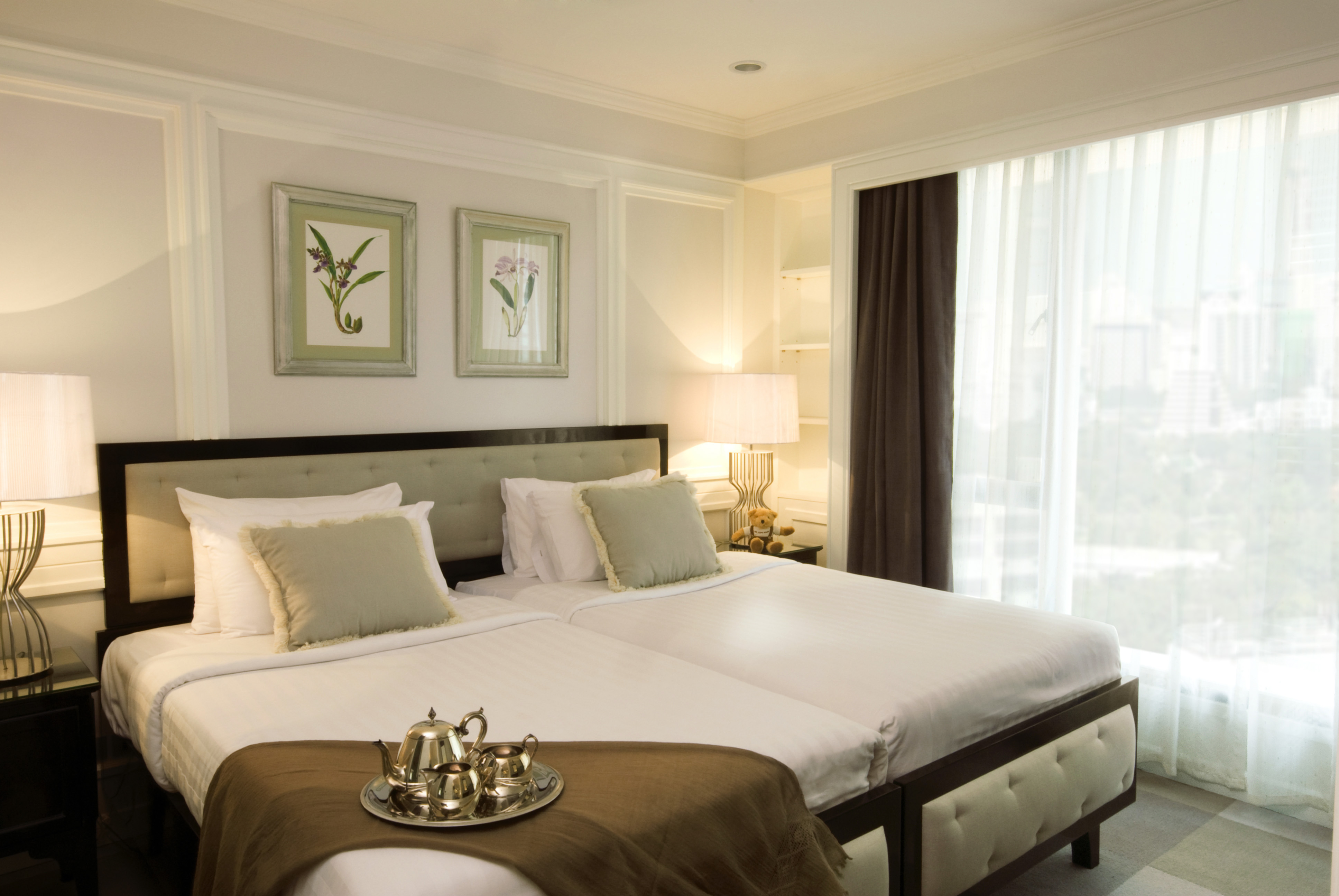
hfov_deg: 70.4
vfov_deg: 50.5
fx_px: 950
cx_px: 670
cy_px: 448
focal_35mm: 26
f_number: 22
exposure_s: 2
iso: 200
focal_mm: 17
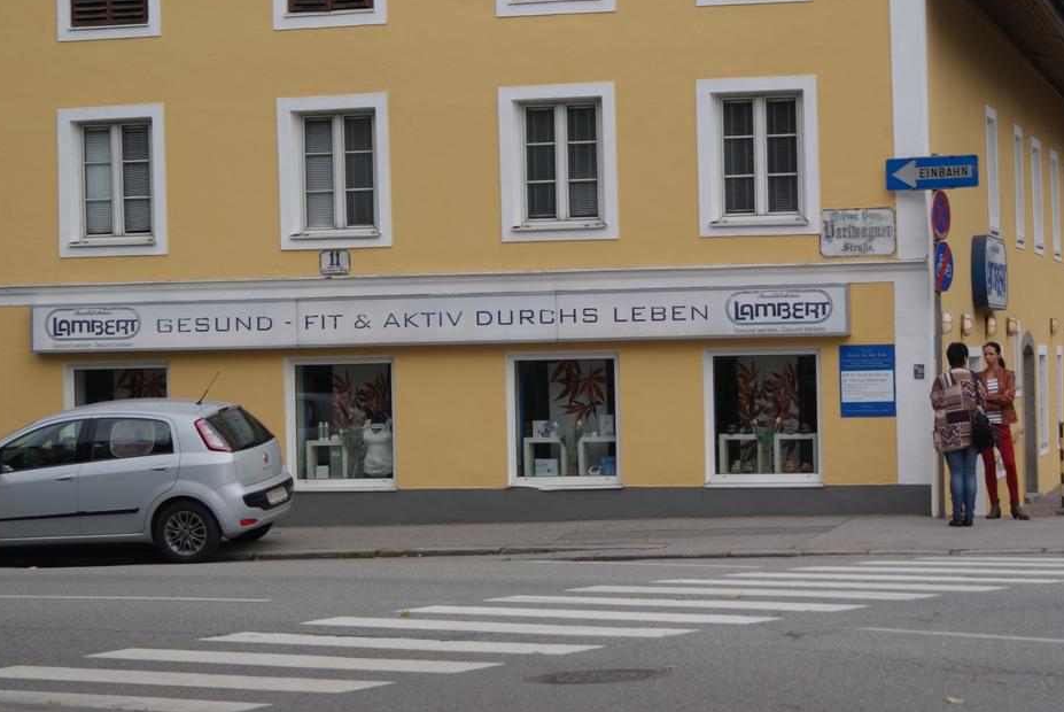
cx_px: 502
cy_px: 381
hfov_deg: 17.6
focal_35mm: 116
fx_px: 3432
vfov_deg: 11.8
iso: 100
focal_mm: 70
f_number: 6.3
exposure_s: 1/320
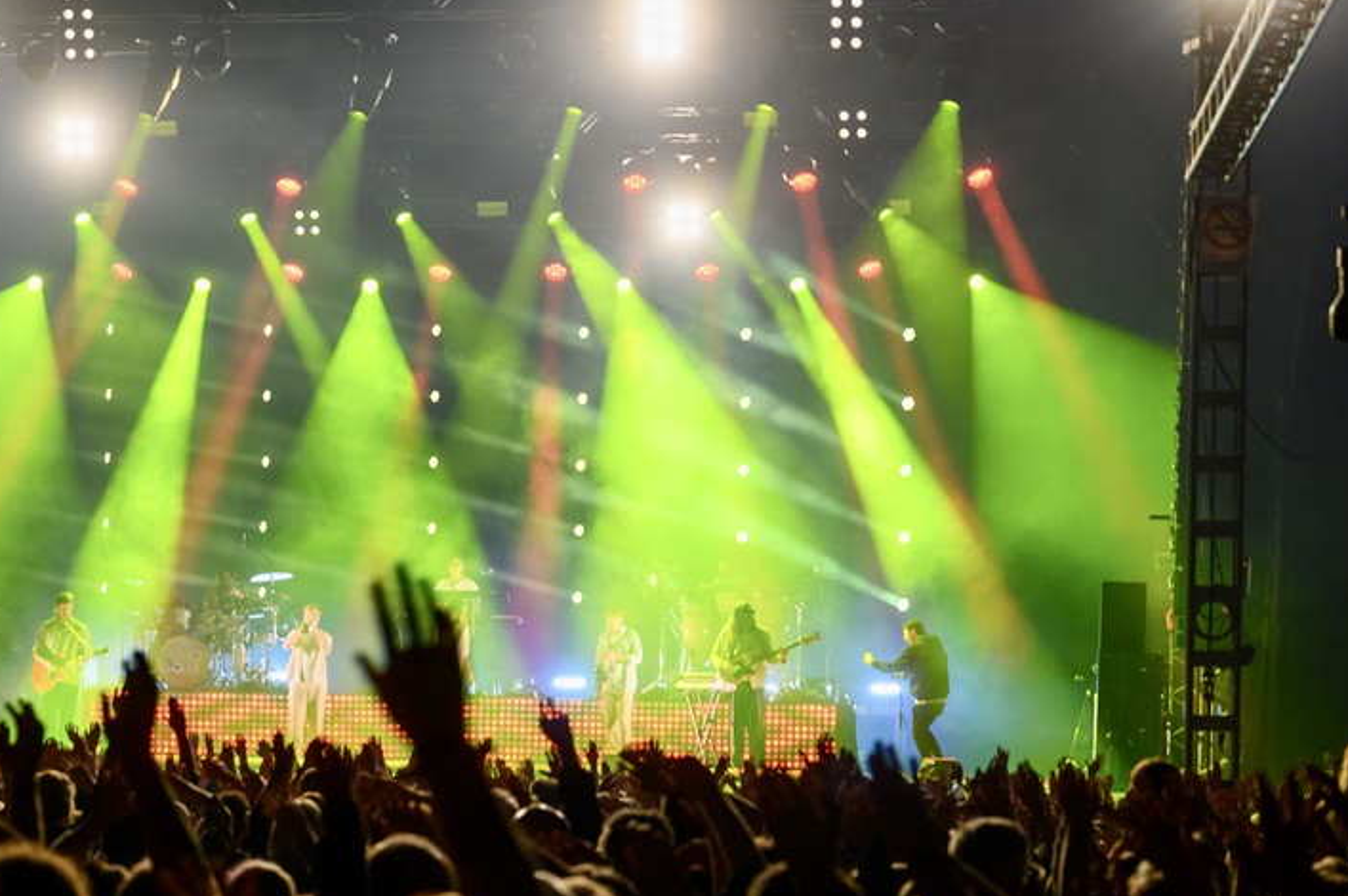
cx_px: 383
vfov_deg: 15.1
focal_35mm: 90
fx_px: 3367
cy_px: 723
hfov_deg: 22.5
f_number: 4
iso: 640
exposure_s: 1/200
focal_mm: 53
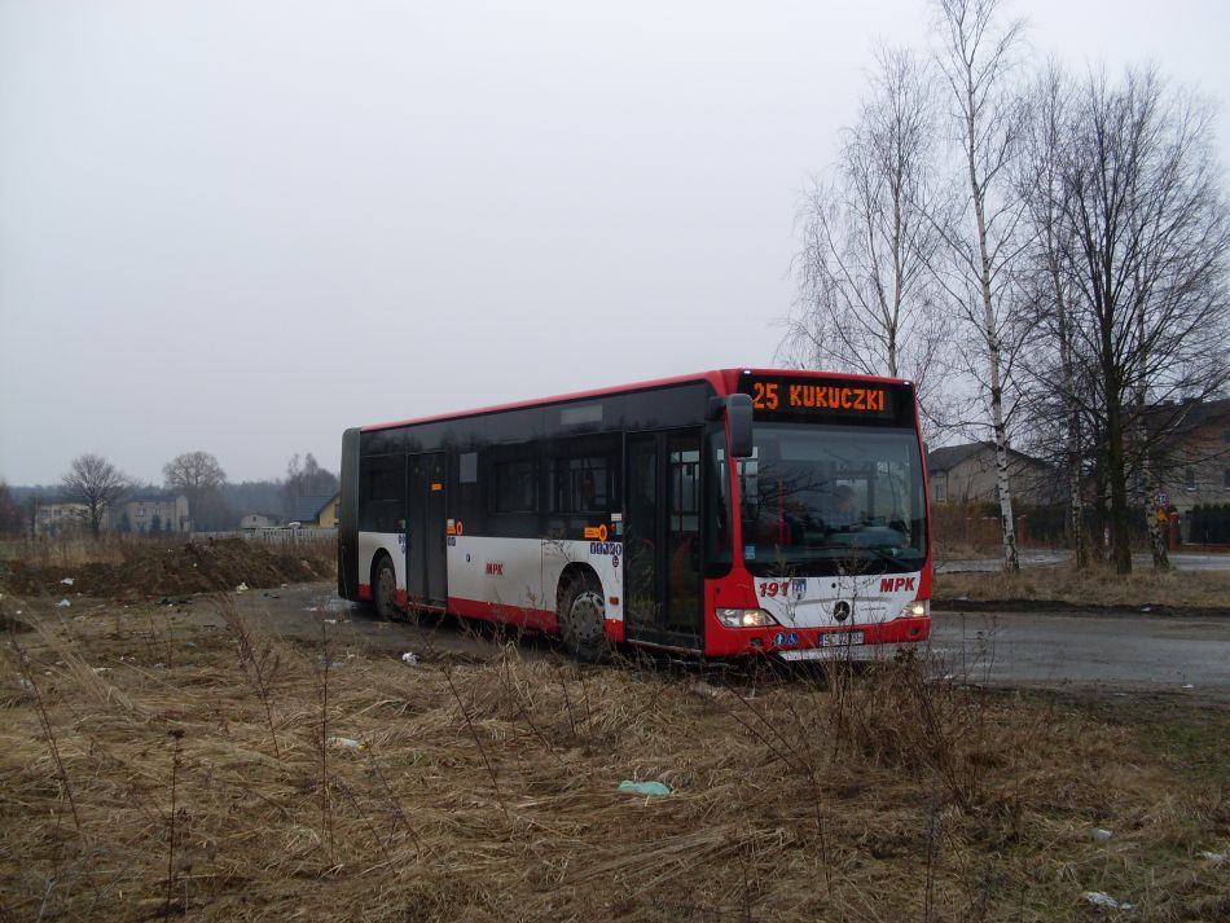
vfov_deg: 37.7
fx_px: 1351
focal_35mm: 38
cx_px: 615
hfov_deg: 49.0
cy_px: 462
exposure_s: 1/350
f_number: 2.8
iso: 80
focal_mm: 6.3
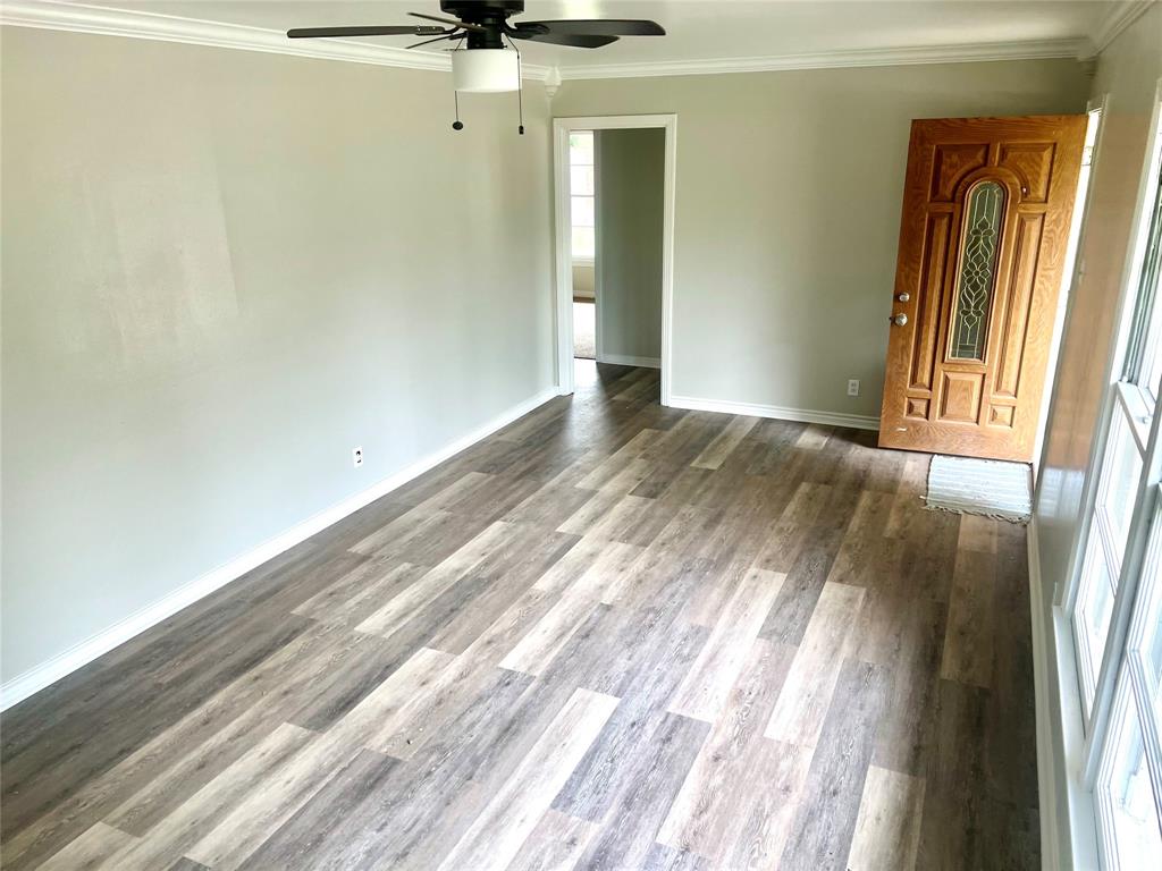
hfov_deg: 67.3
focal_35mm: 26
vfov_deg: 53.1
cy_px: 436
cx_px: 581
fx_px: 873
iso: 80
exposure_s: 1/121
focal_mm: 5.7
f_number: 1.5
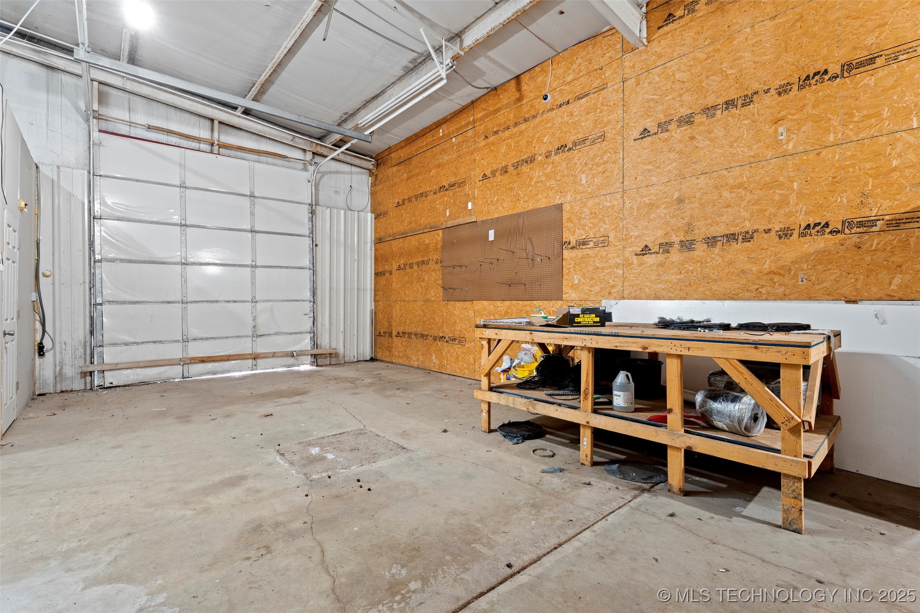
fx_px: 409
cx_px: 460
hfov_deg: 96.7
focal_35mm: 16
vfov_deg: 73.7
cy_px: 306
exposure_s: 4
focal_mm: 16
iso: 125
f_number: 8
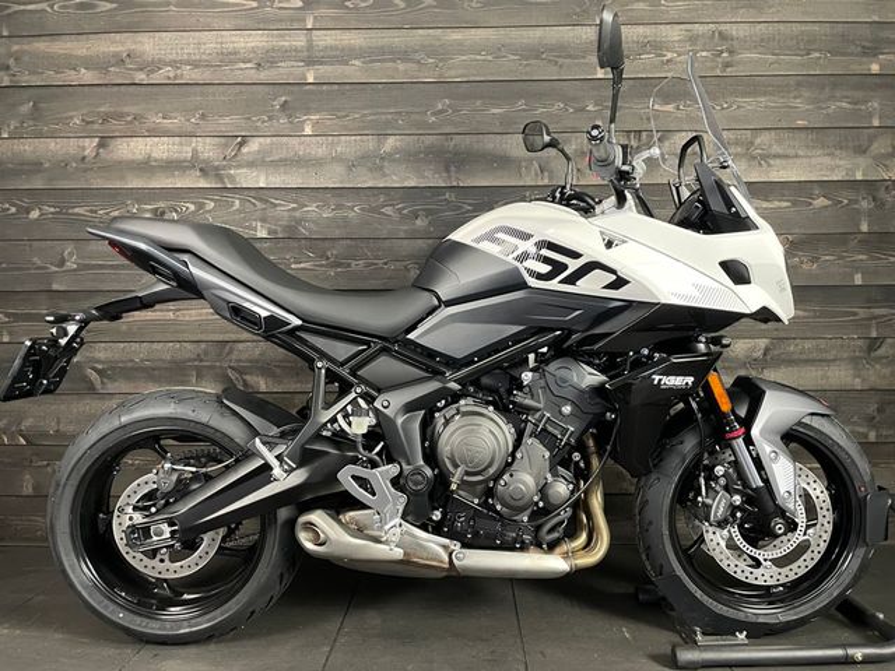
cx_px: 448
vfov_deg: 53.1
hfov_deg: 67.3
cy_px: 336
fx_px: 672
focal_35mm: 26
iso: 500
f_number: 1.6
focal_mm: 4.2
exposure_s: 1/33
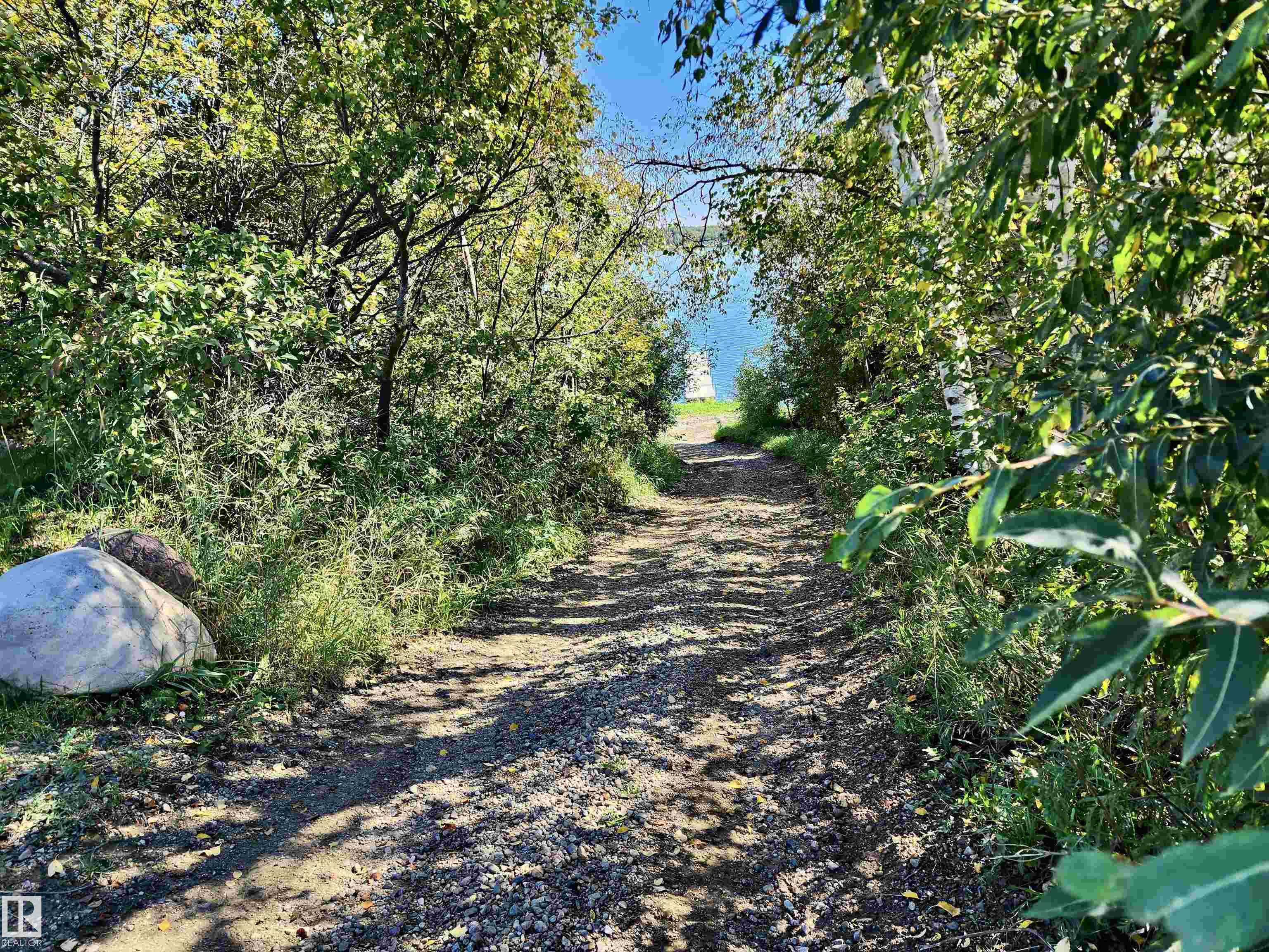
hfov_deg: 73.9
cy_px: 476
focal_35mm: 23
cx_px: 634
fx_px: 843
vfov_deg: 58.9
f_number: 1.8
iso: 16
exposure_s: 1/180
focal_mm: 6.4
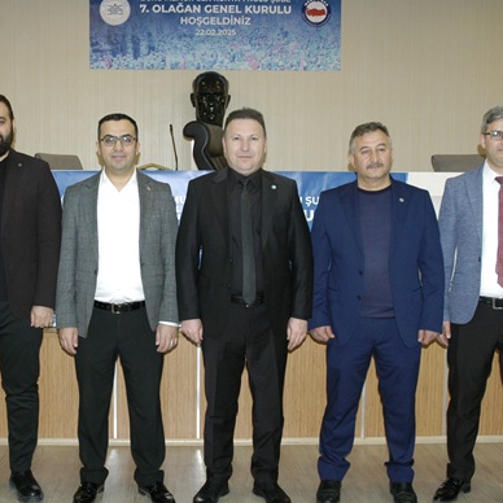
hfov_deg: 32.6
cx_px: 179
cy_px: 257
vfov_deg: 32.8
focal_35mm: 52
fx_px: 855
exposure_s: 1/60
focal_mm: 22
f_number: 4.5
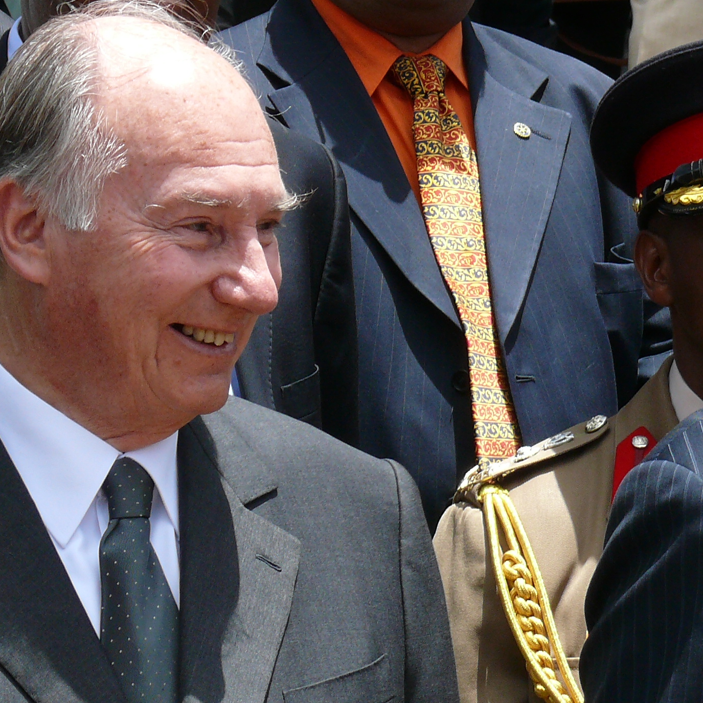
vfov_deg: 6.1
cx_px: 228
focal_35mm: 288
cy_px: 236
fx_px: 6617
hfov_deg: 6.1
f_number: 5.6
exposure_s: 1/250
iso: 100
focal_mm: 26
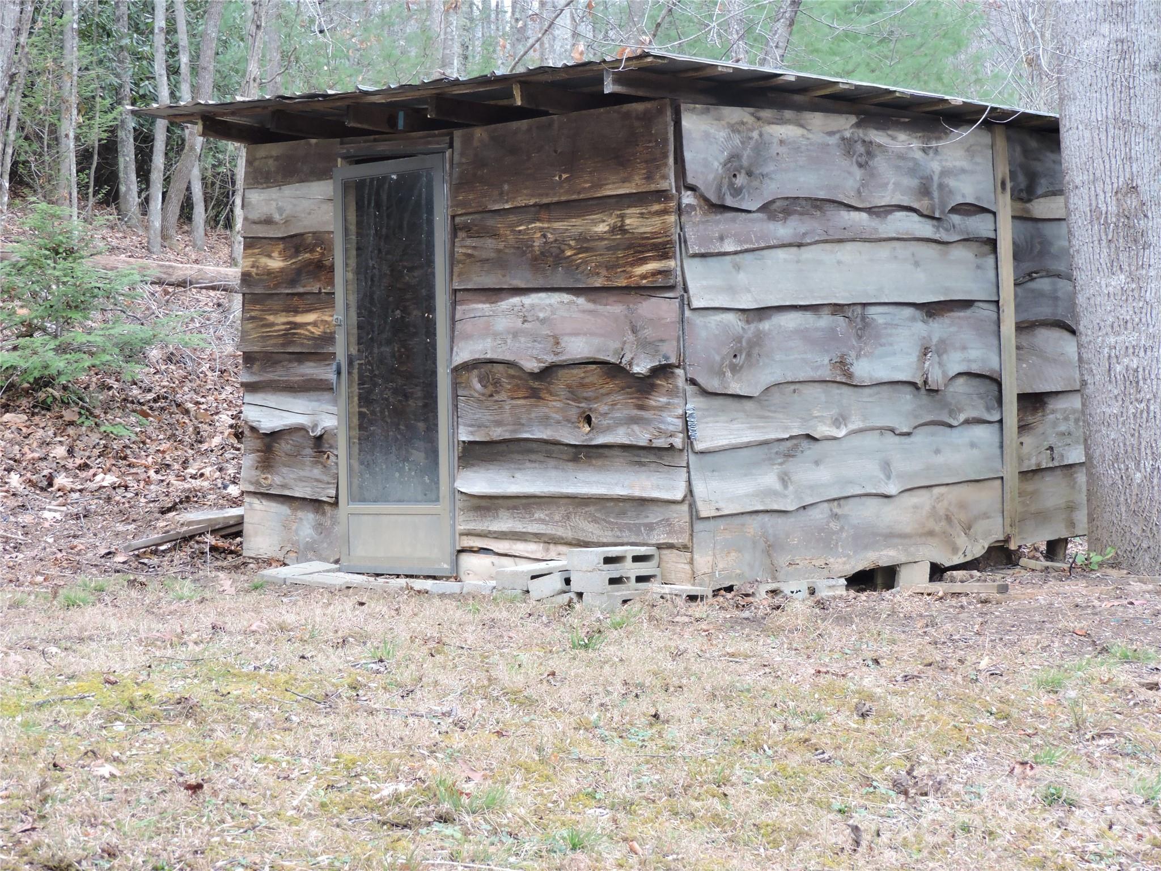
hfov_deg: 26.0
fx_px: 2515
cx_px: 580
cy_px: 436
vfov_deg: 19.6
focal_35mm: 75
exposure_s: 1/100
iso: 320
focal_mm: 13.4
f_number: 3.9
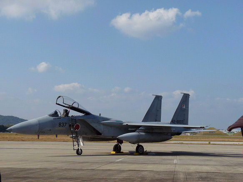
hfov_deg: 27.8
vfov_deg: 21.0
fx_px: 491
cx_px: 122
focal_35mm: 70
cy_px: 91
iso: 100
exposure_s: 1/400
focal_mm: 12.4
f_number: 7.1
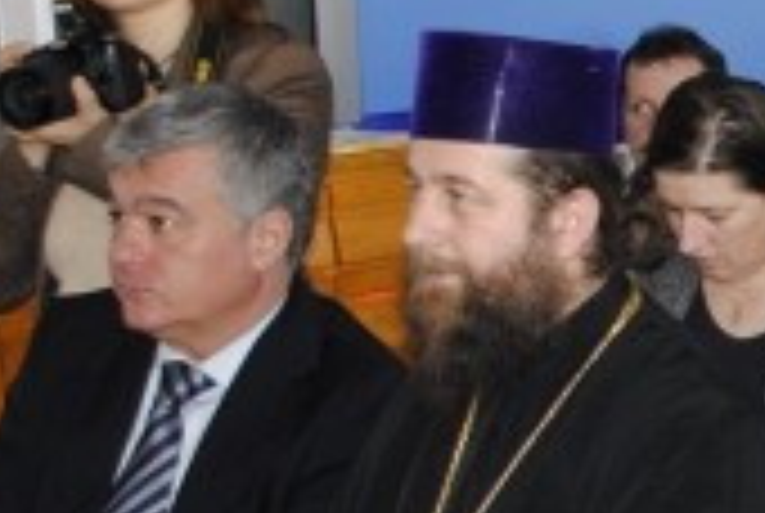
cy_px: 331
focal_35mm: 155
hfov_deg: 12.0
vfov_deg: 8.9
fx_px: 3299
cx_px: 1440
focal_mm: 22
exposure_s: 1/60
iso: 400
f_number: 4
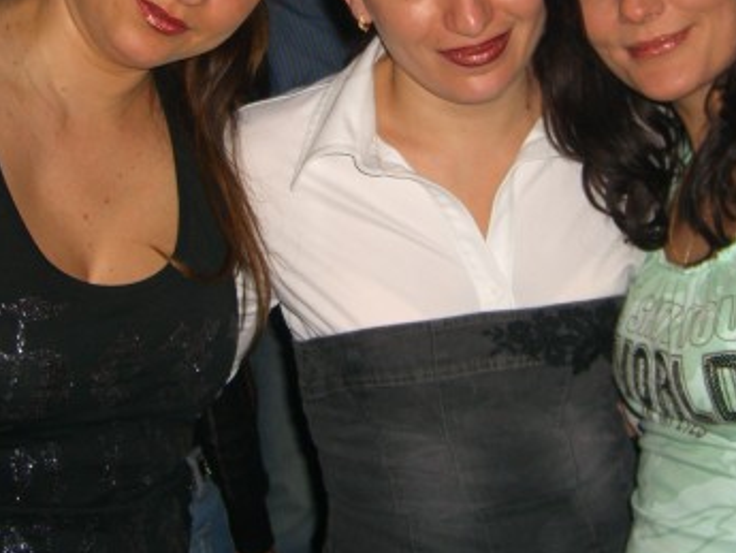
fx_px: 1404
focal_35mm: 66
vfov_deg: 22.0
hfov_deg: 29.4
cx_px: 397
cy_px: 117
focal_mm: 7.9
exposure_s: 1/60
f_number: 2.8
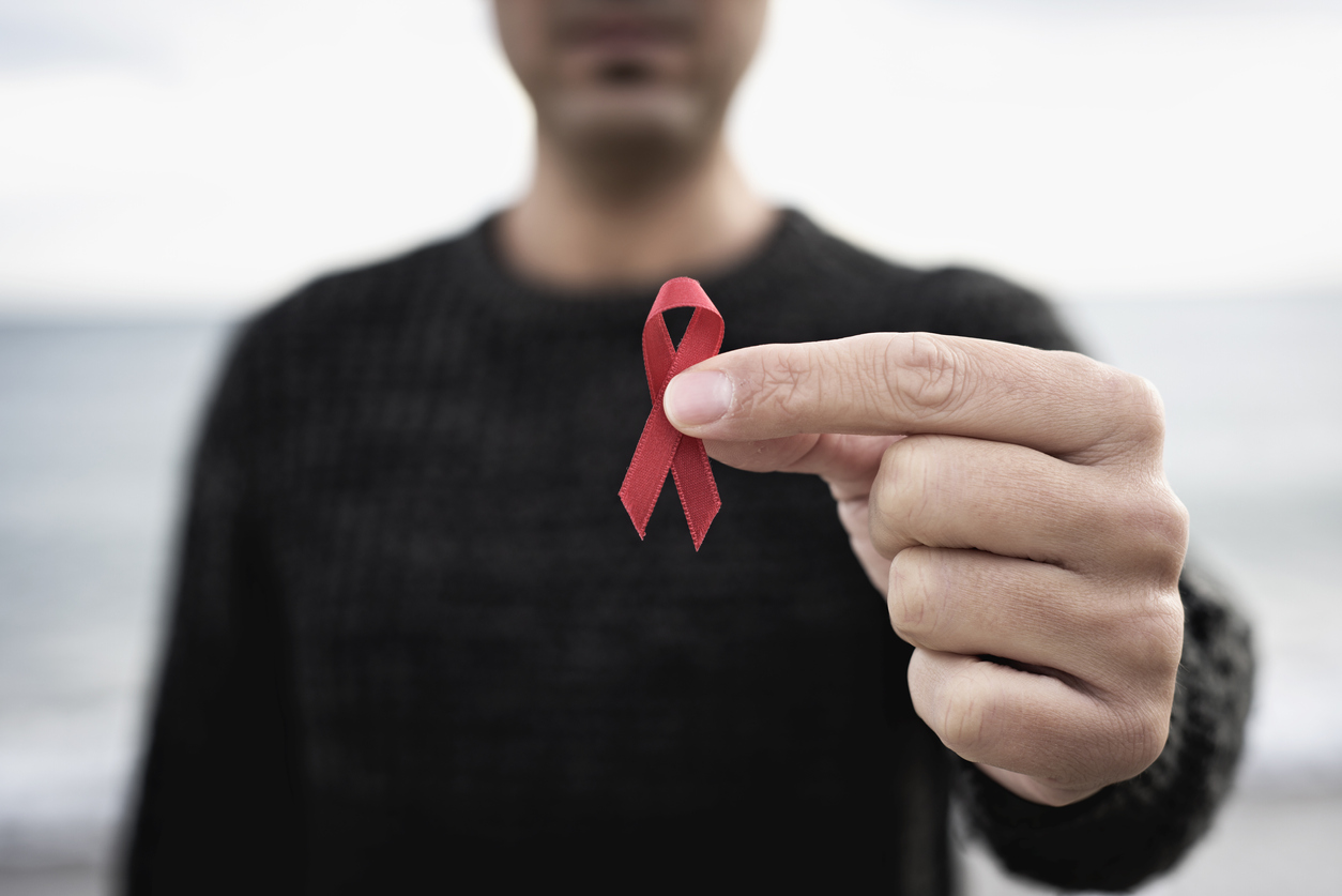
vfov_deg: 27.0
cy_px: 448
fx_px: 1864
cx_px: 671
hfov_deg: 39.6
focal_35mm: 50
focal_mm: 50
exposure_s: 1/125
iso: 64
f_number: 3.5
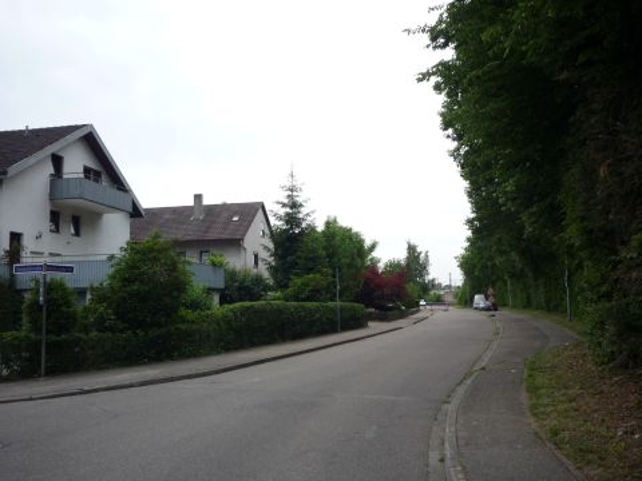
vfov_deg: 44.2
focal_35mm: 32
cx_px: 321
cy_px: 240
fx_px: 593
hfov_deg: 56.8
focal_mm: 5.2
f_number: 4
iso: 100
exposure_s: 1/400
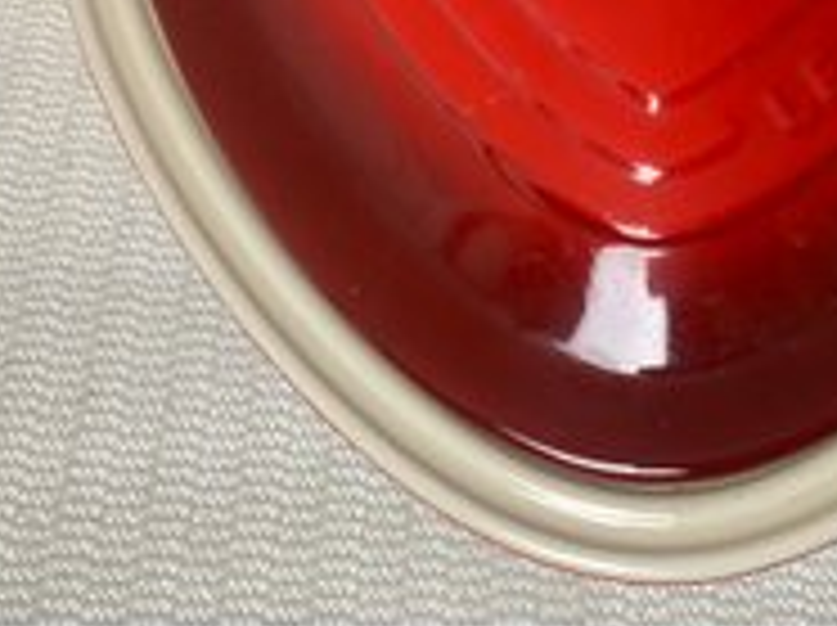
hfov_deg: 38.6
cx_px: 632
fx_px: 1159
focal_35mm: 48
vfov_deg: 29.1
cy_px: 70
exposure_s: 1/120
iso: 100
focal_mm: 4.25
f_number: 1.8
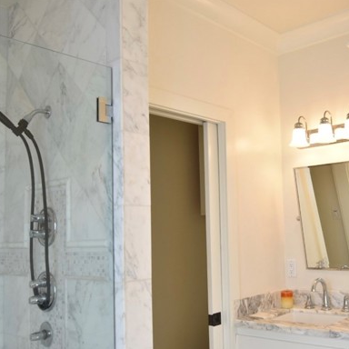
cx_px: 285
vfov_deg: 48.4
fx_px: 388
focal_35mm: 34
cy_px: 188
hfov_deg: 45.7
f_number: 4
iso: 640
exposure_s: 1/125
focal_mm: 16
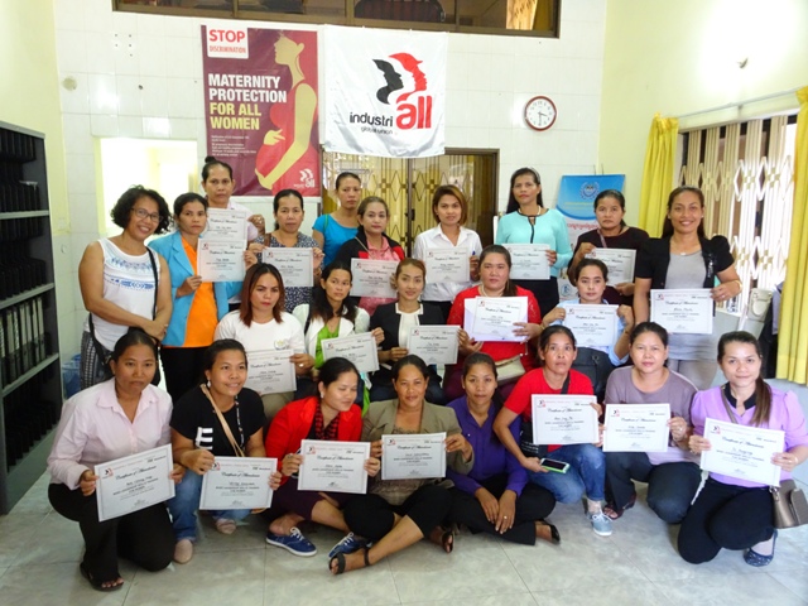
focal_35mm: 29
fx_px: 677
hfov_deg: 61.7
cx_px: 404
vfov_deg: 48.2
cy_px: 303
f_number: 3.5
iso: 800
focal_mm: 4.92
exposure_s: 1/8
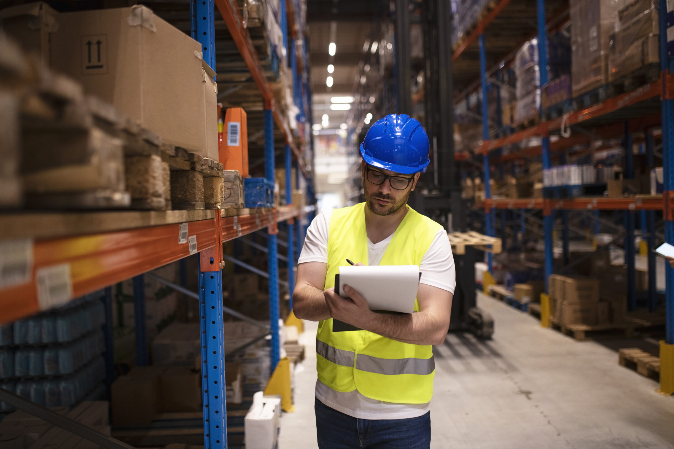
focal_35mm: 35
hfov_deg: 54.4
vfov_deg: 37.9
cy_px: 224
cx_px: 337
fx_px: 655
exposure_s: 1/200
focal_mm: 35
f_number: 2
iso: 800
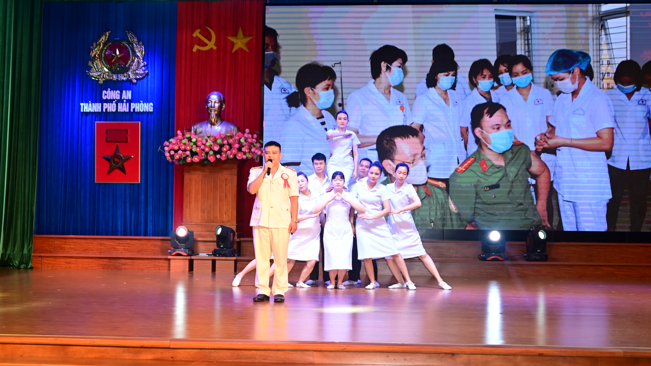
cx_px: 323
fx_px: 829
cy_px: 167
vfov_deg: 24.9
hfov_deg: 42.9
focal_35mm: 48
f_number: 4.2
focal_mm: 30
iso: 800
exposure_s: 1/200
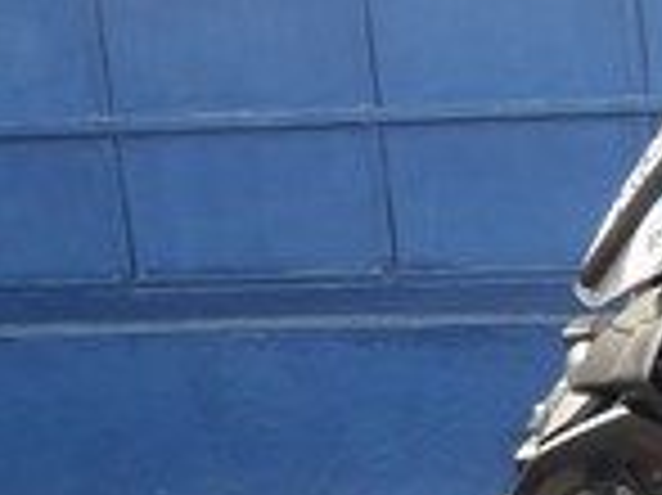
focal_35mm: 122
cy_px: 495
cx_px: 1432
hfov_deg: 13.3
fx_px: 2331
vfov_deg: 12.0
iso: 40
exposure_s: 1/357
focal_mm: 3.7
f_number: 1.9
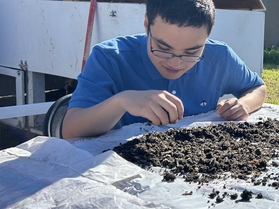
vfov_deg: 27.3
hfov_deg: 33.4
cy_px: 68
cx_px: 272
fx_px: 427
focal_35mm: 53
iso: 50
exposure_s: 1/3257
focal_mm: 5.7
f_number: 1.5
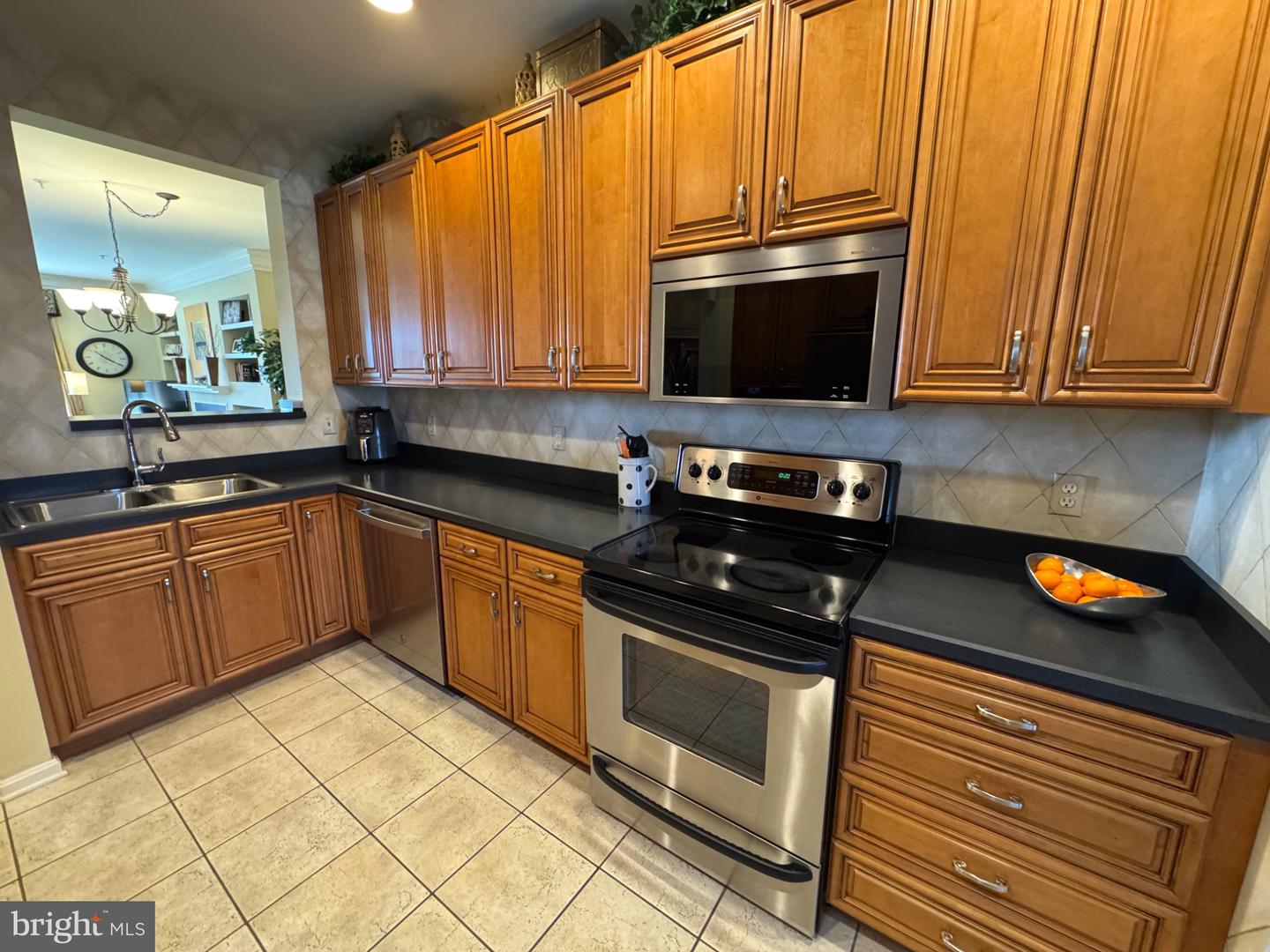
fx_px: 514
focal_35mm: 14
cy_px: 476
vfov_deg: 85.7
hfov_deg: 102.1
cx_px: 635
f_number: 2.2
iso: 1000
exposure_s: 1/60
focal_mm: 2.22
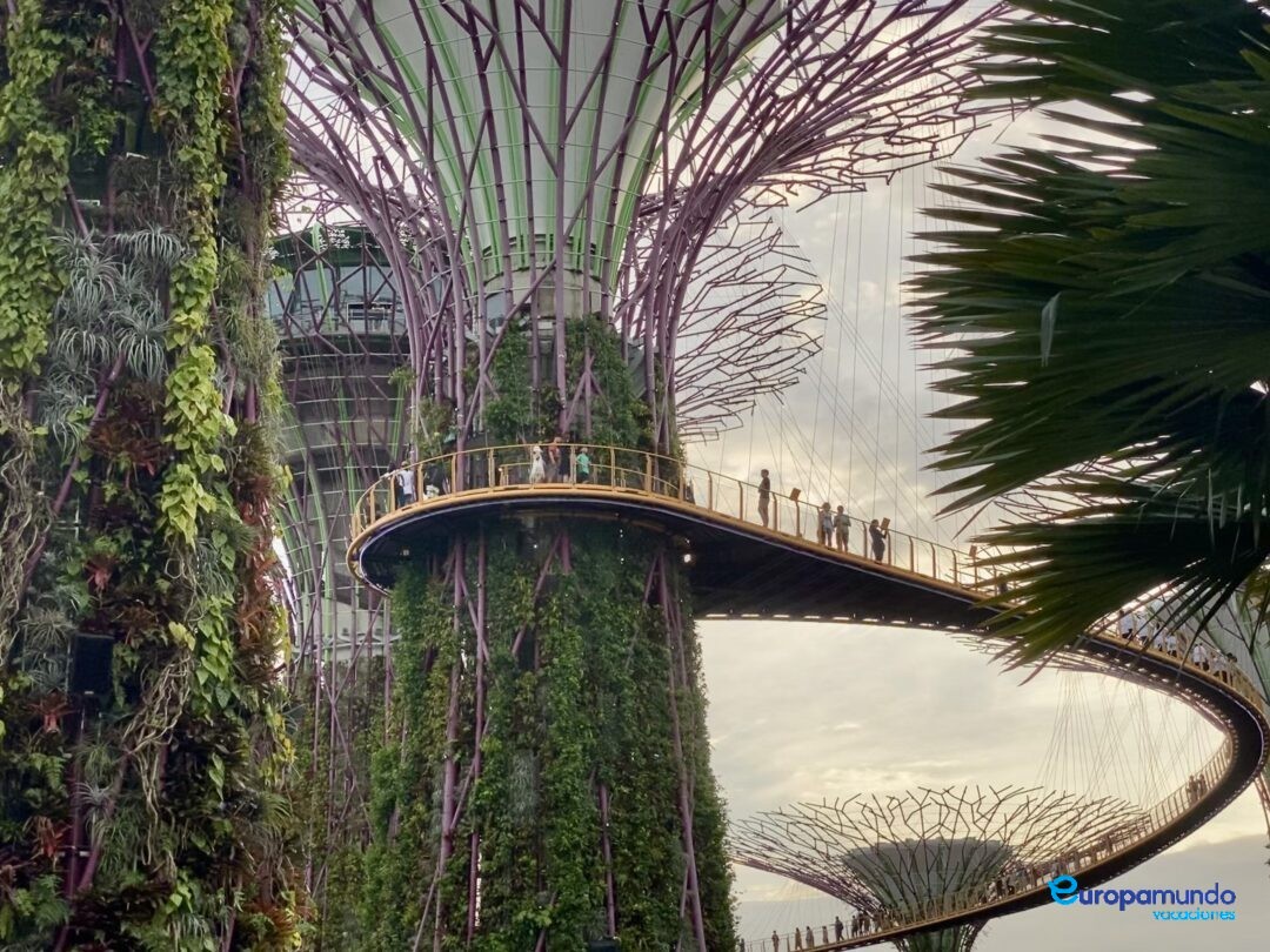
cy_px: 476
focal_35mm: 52
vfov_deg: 28.0
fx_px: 1908
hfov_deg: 36.8
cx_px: 635
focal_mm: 6
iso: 20
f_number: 2
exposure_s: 1/558
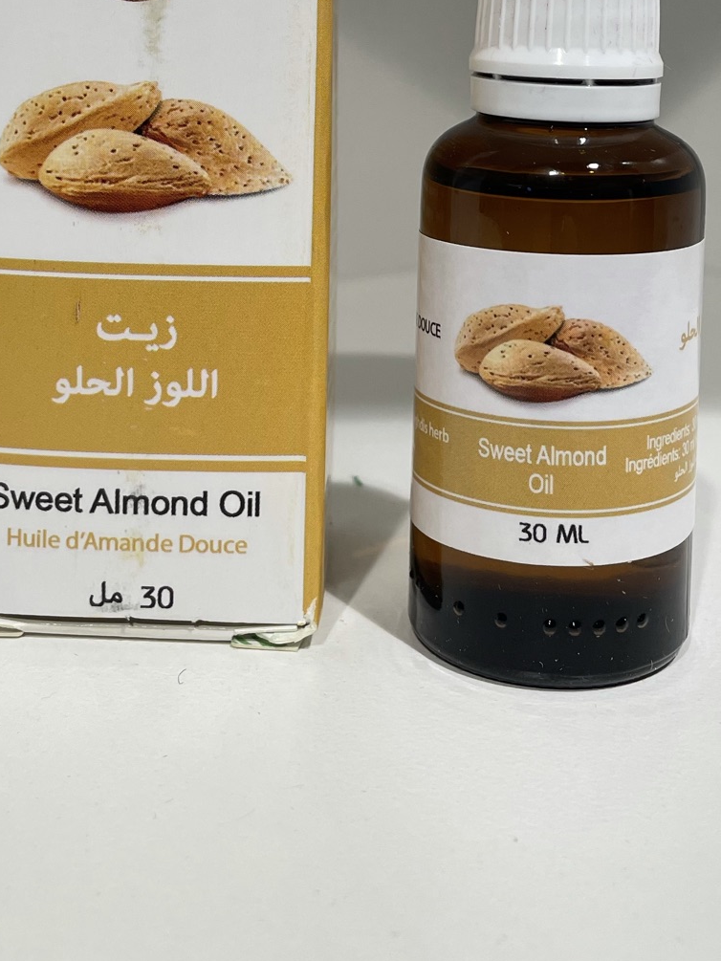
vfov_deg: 34.3
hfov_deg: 27.5
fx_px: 1472
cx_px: 354
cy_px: 109
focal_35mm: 53
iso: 50
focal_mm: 4.2
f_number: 1.6
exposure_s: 1/100
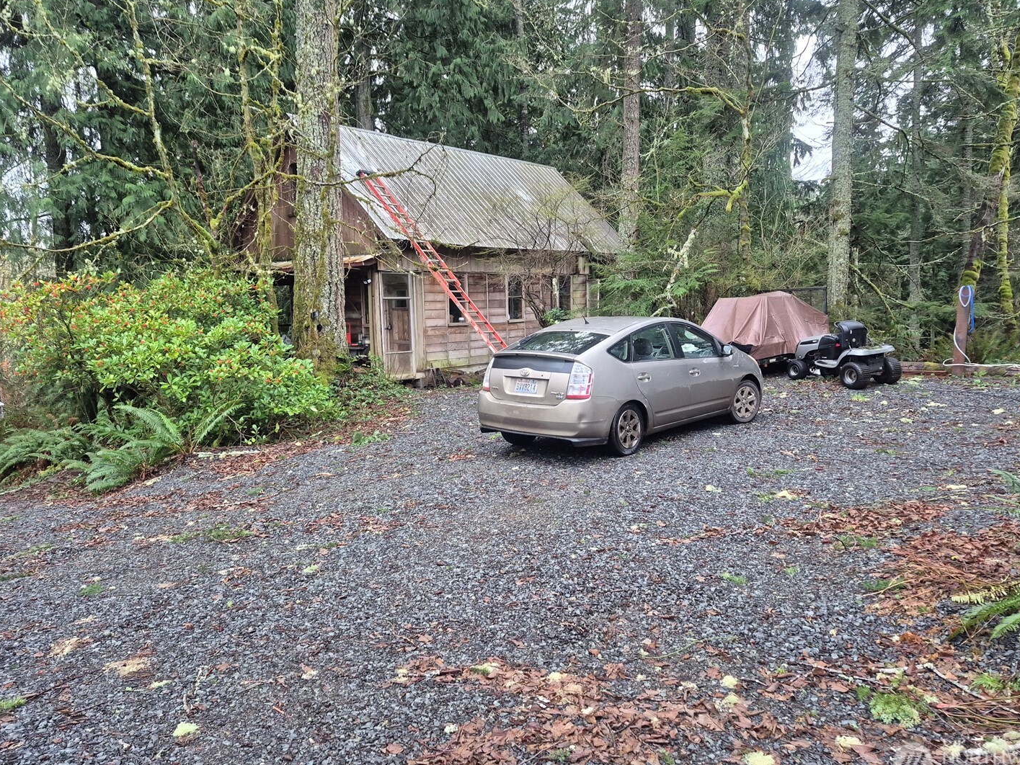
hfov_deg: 67.3
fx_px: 766
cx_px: 504
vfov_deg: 53.0
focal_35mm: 26
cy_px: 359
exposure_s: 1/120
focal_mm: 5.4
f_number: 1.8
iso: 400
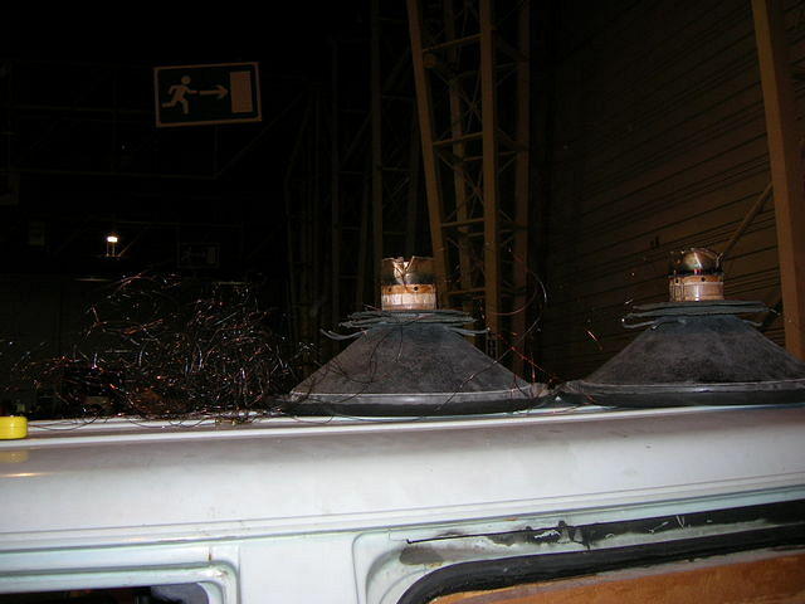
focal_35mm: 34
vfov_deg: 41.8
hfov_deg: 54.0
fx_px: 791
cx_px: 402
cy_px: 302
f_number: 2.9
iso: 50
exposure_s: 1/60.1
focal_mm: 5.7
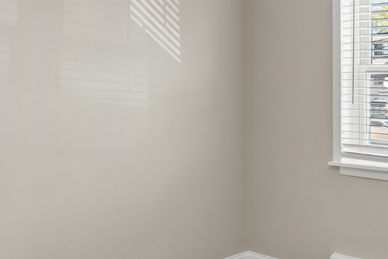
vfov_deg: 24.9
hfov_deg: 36.3
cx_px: 277
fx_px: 582
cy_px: 74
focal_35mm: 54
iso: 400
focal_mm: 17
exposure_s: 1/8
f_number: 9
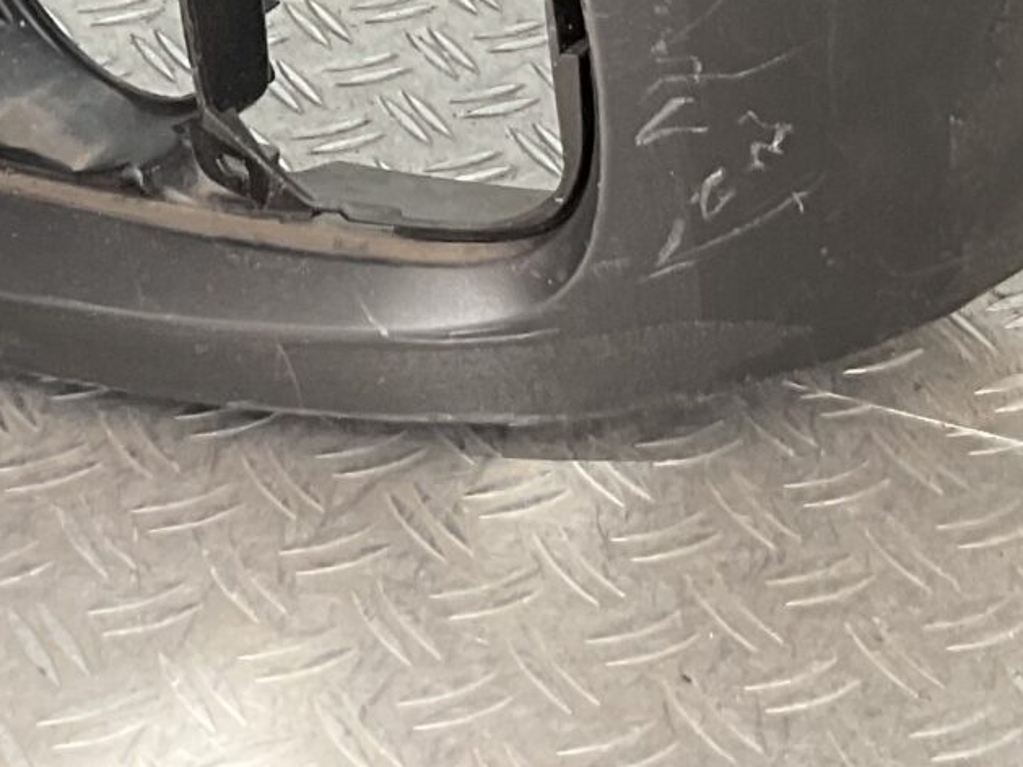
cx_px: -146
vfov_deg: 11.4
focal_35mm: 118
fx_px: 3488
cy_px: -738
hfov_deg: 16.1
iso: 25
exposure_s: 1/100
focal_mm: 3
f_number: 1.8
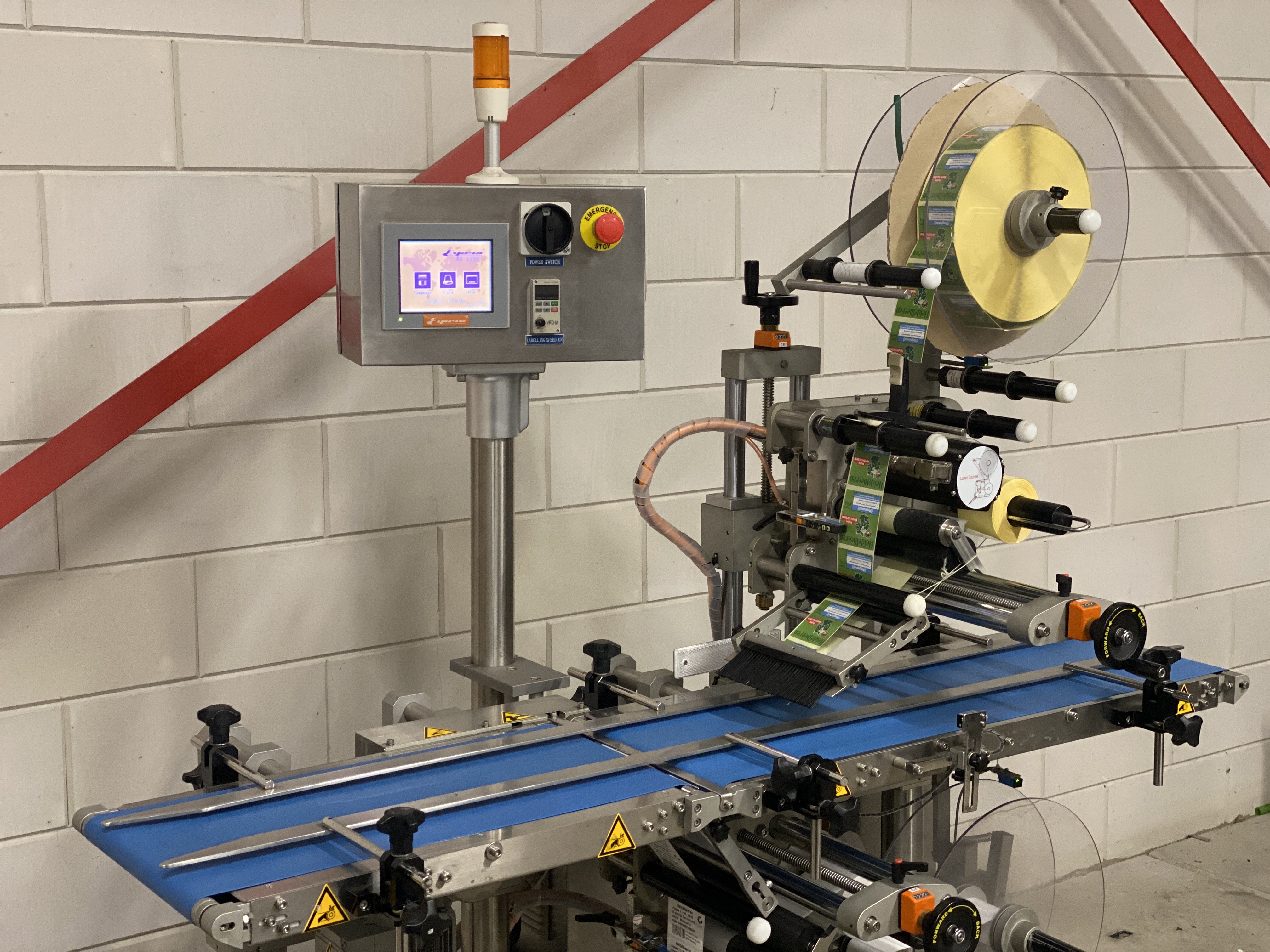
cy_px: 476
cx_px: 635
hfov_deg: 36.8
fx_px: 1908
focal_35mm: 52
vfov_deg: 28.0
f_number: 2
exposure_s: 1/33
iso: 320
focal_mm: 6
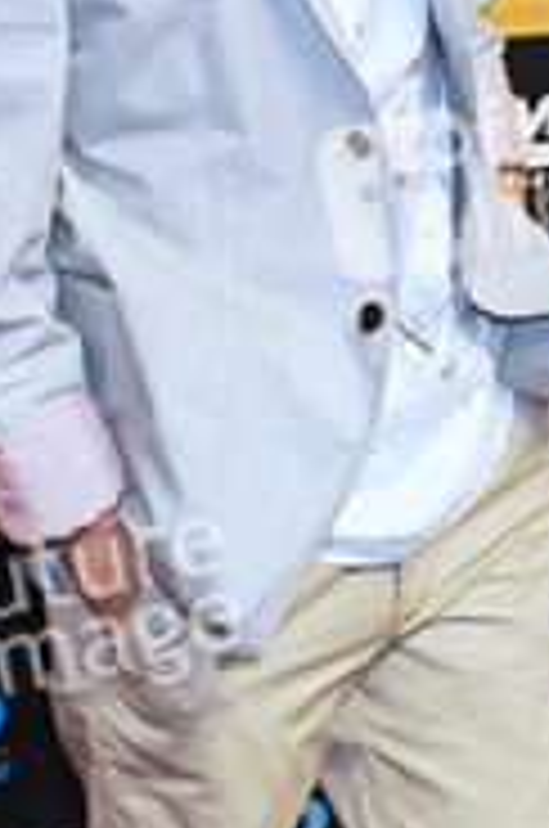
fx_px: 2594
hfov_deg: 12.0
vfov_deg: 17.6
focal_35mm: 113
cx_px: 140
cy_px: -50
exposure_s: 1/160
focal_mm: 52
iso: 1000
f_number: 5.6
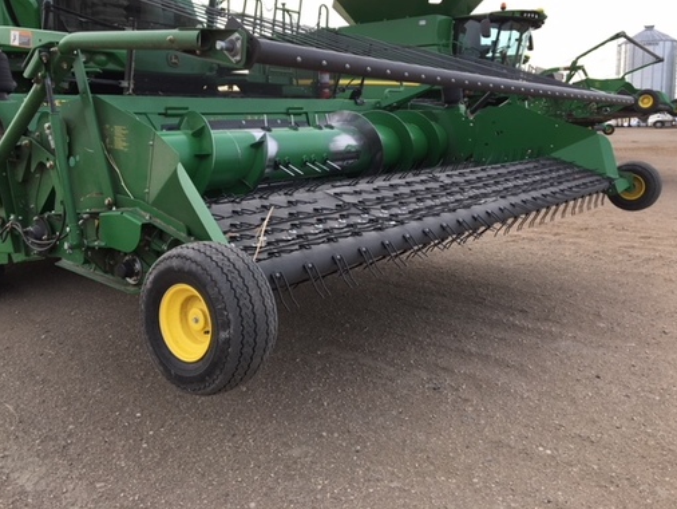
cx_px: 308
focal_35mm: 33
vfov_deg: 42.9
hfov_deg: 55.2
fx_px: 646
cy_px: 222
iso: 25
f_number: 2.2
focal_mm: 4.15
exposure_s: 1/120
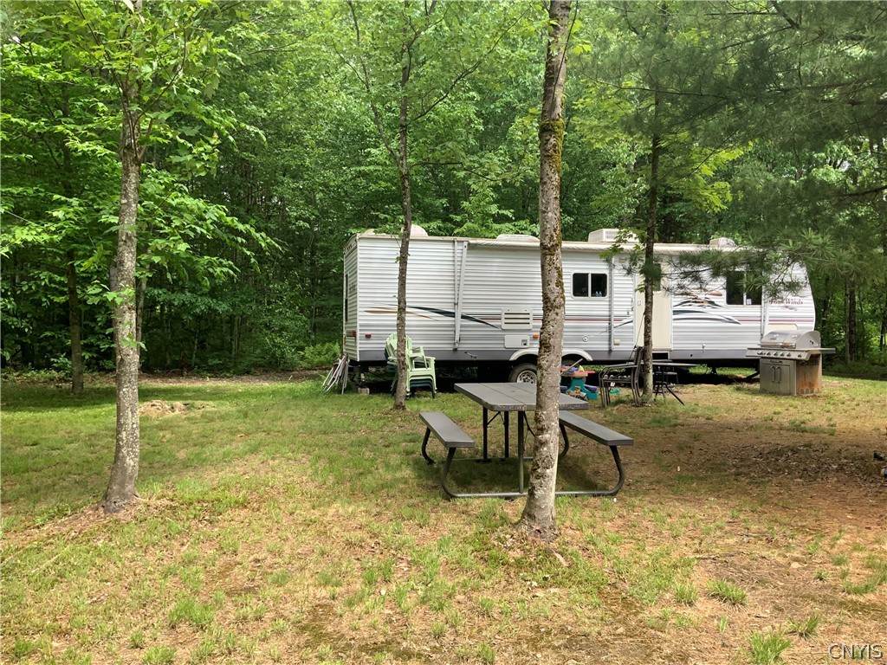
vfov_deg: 48.2
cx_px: 444
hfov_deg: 61.7
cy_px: 332
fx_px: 743
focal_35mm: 29
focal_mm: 3
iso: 16
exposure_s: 1/383
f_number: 1.8
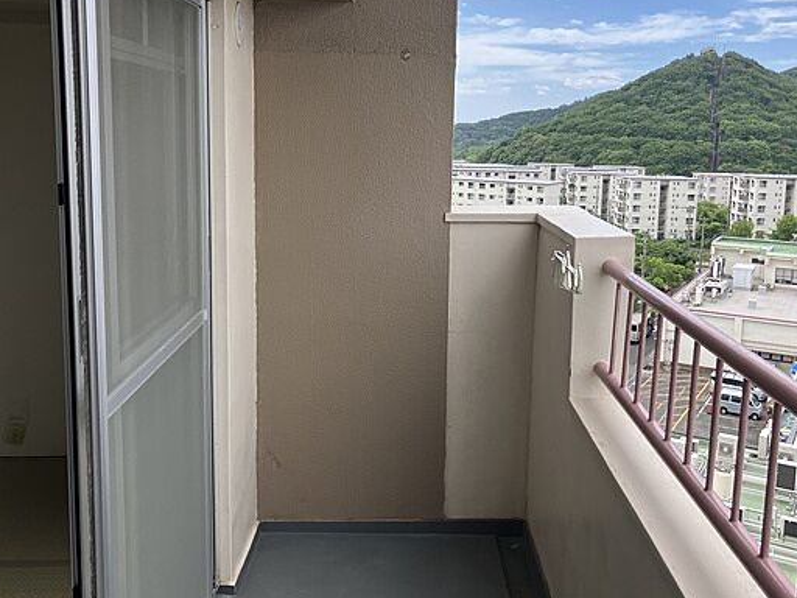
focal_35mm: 35
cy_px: 252
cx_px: 448
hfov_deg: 52.5
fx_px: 806
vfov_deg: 40.6
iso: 32
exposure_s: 1/972
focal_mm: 3.99
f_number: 1.8
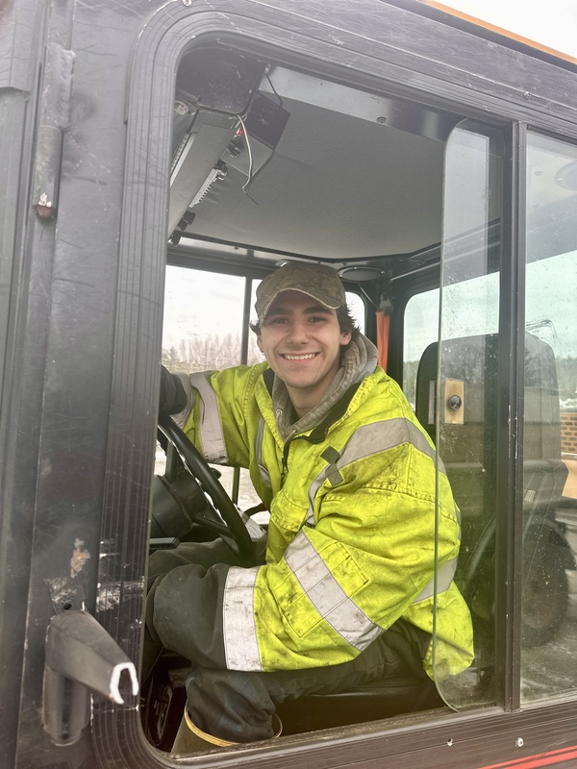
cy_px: 384
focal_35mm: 24
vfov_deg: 71.6
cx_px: 288
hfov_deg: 56.8
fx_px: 533
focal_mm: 6.86
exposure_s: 1/797
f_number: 1.78
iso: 80
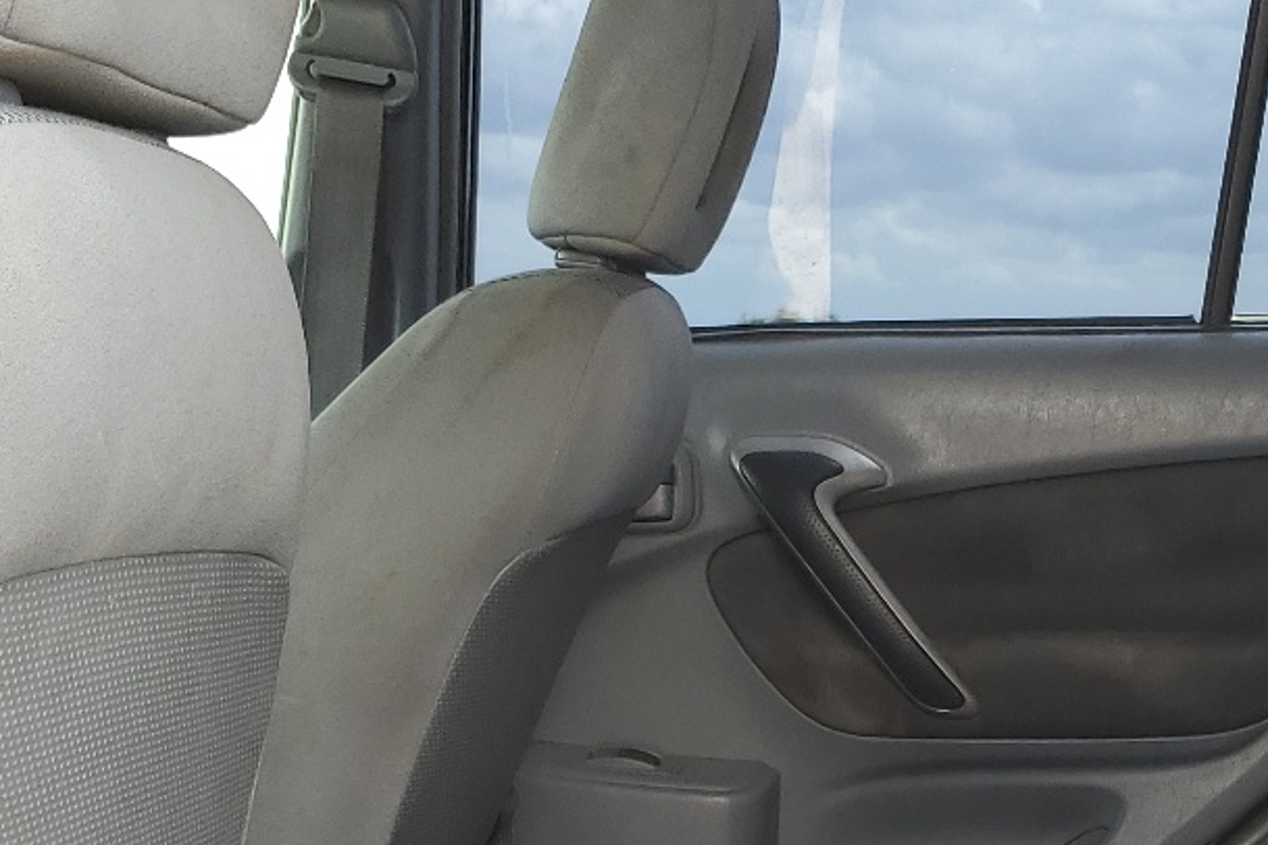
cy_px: 872
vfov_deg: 18.6
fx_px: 2501
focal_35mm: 71
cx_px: 899
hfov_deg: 28.2
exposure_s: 1/217
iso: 50
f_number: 1.5
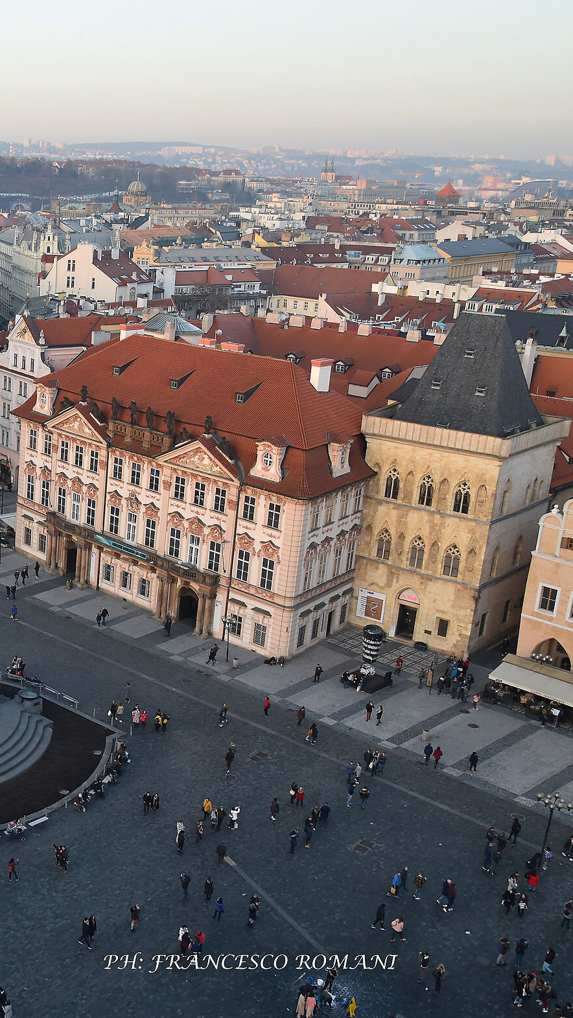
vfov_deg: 49.6
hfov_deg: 25.7
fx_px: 1102
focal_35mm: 41
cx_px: -139
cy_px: 511
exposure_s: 1/80
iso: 640
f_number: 6.3
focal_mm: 17
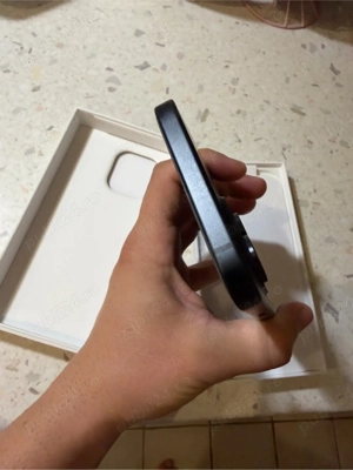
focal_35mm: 24
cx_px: 176
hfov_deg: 56.8
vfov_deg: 71.6
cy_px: 235
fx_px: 326
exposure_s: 1/50
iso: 200
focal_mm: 2.22
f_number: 2.2
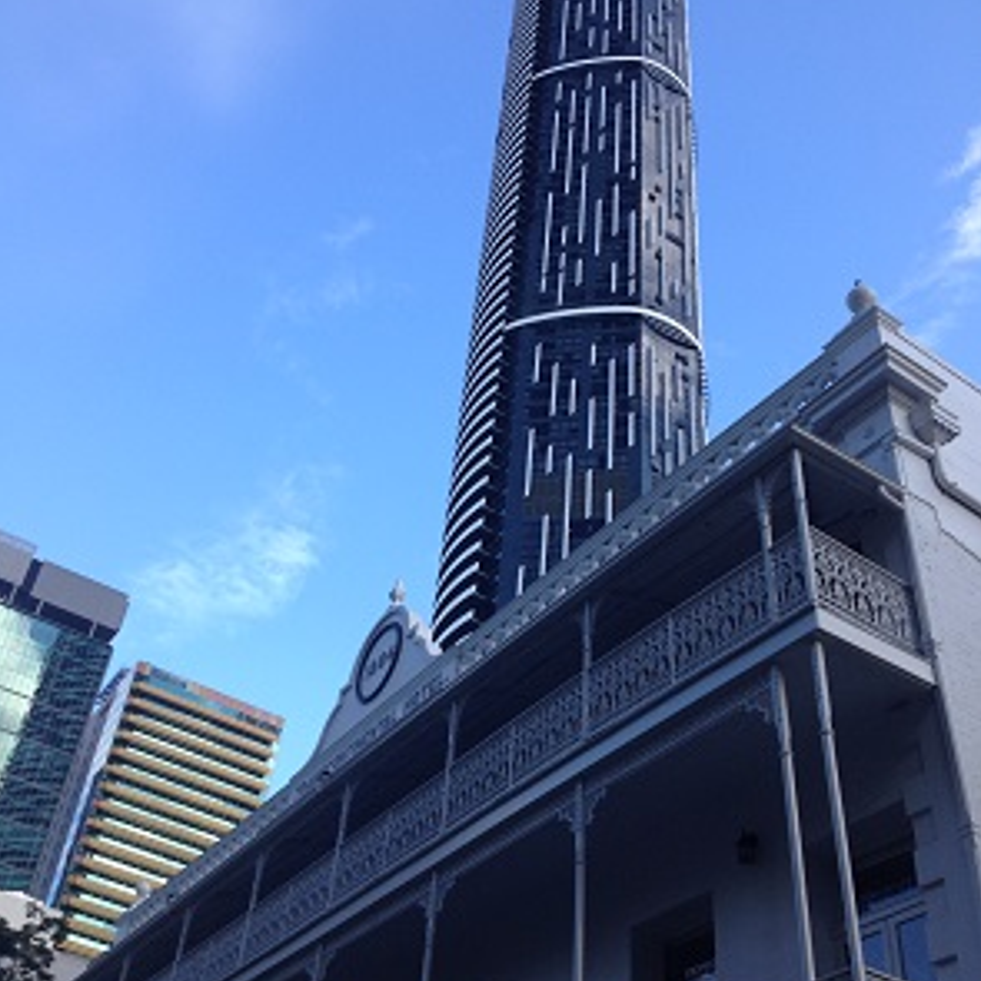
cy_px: 469
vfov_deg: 40.0
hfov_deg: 40.0
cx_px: 486
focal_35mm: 42
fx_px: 1347
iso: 50
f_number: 2.4
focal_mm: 4.28
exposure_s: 1/307
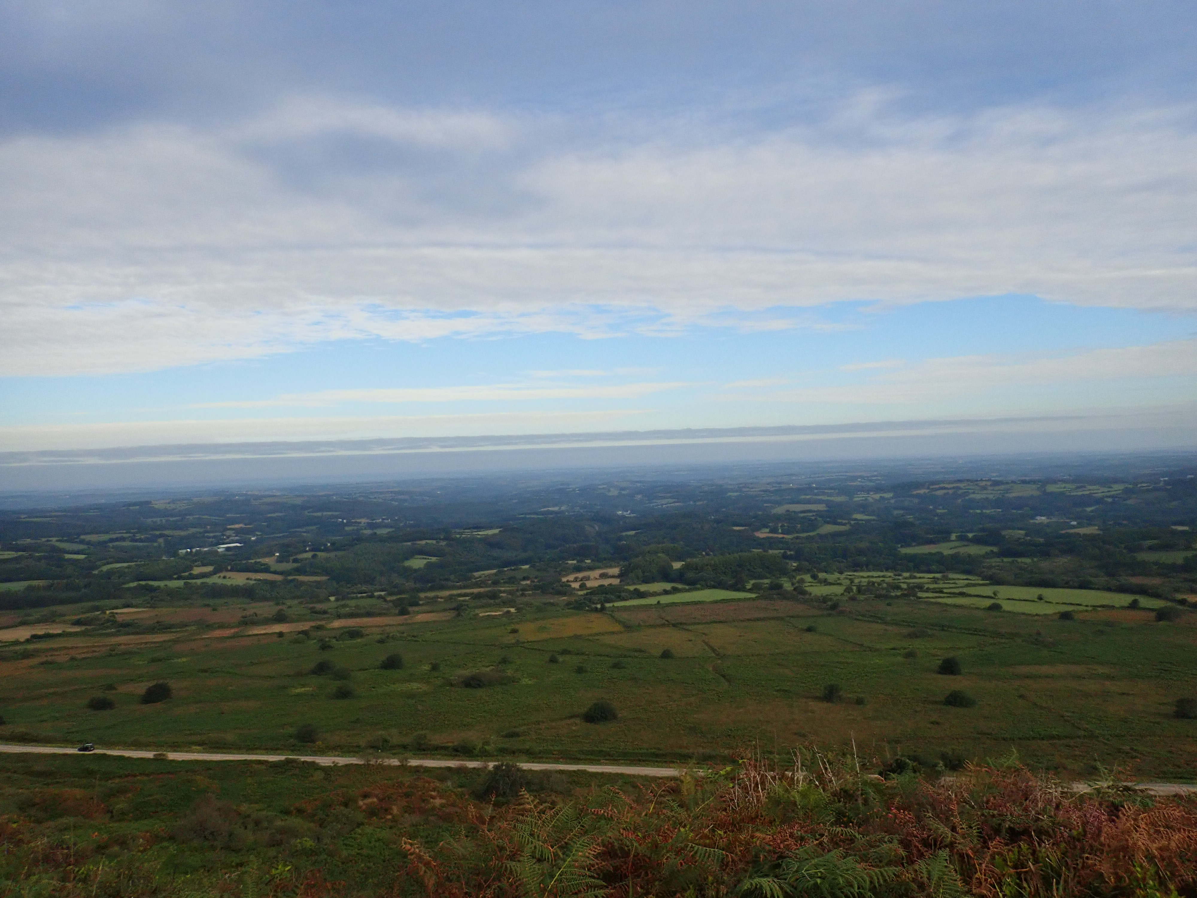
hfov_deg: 69.4
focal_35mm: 25
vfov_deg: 54.9
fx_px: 864
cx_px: 598
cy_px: 449
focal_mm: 4.5
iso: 400
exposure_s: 1/500
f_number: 8
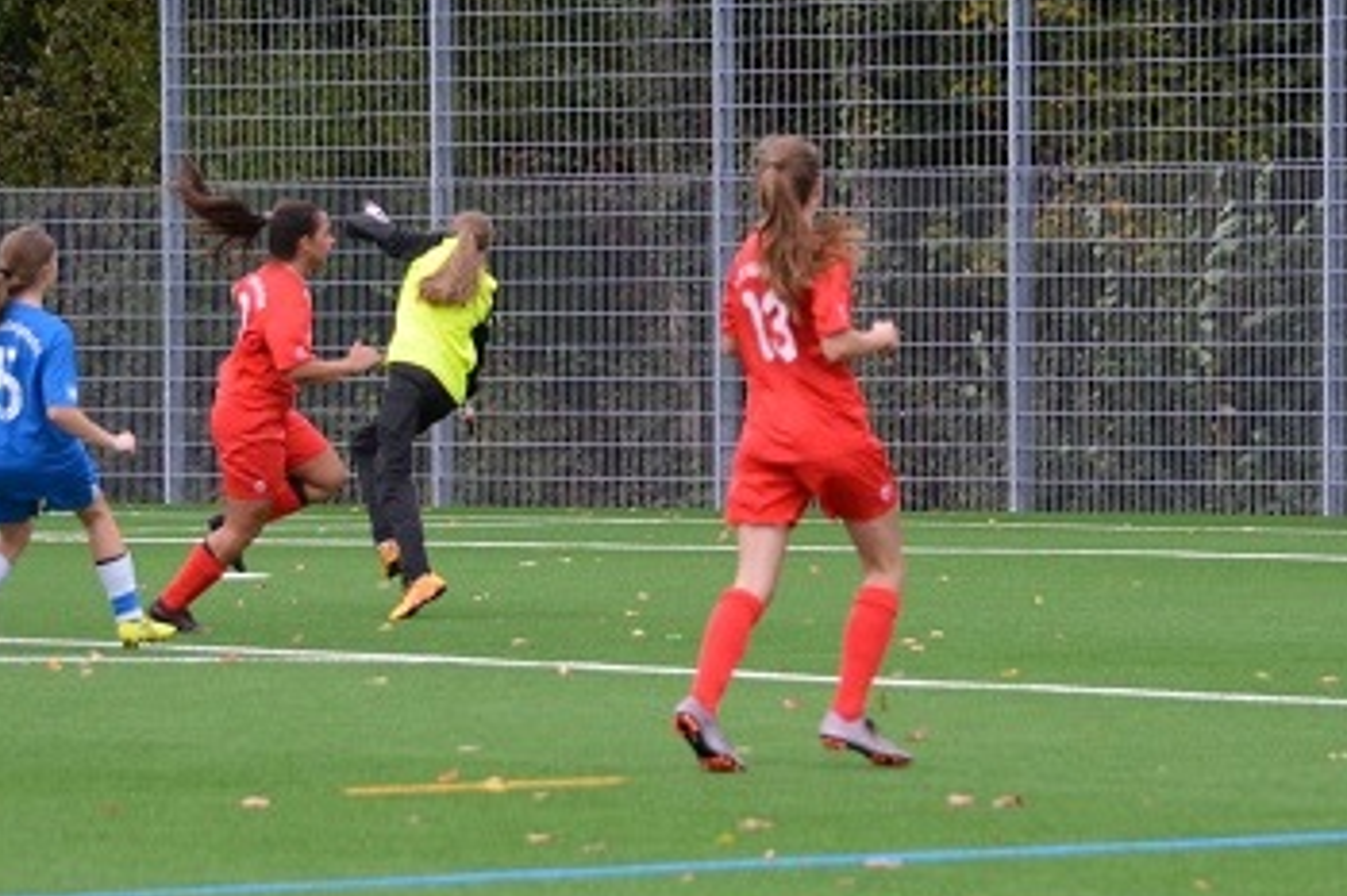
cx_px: 727
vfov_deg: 7.3
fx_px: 7068
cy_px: 423
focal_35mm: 189
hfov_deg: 10.9
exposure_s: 1/500
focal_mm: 102
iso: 1400
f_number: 4.8
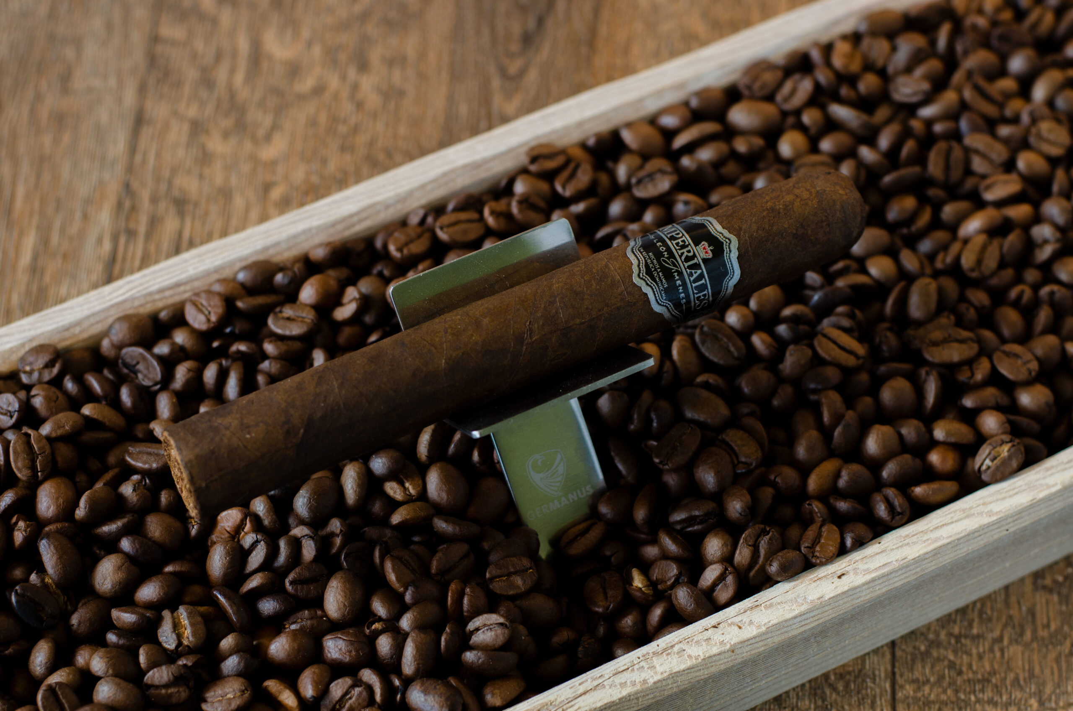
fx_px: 2231
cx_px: 536
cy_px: 356
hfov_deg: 27.0
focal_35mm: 75
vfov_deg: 18.1
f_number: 4.5
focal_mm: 50
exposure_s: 1/50
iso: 400
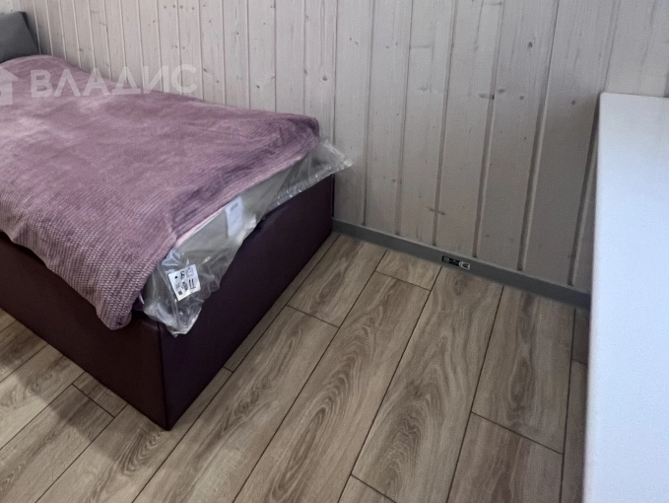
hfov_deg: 61.8
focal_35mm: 24
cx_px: 84
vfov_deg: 52.1
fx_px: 464
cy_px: 79
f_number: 1.8
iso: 160
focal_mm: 1.57
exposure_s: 1/100
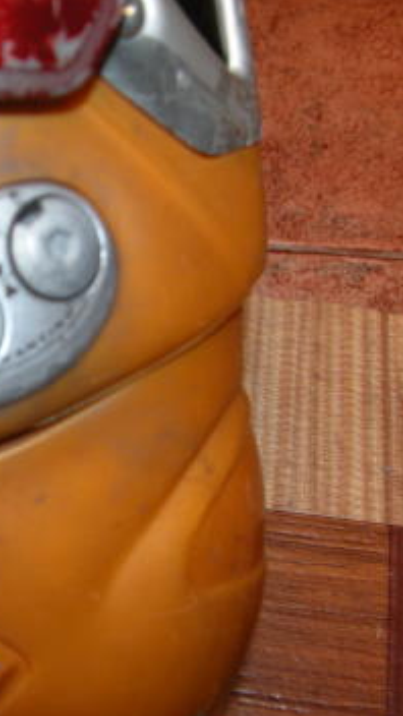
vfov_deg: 39.9
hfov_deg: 21.9
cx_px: -31
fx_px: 988
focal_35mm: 52
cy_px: 360
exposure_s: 1/60
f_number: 2.8
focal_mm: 8.9
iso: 100
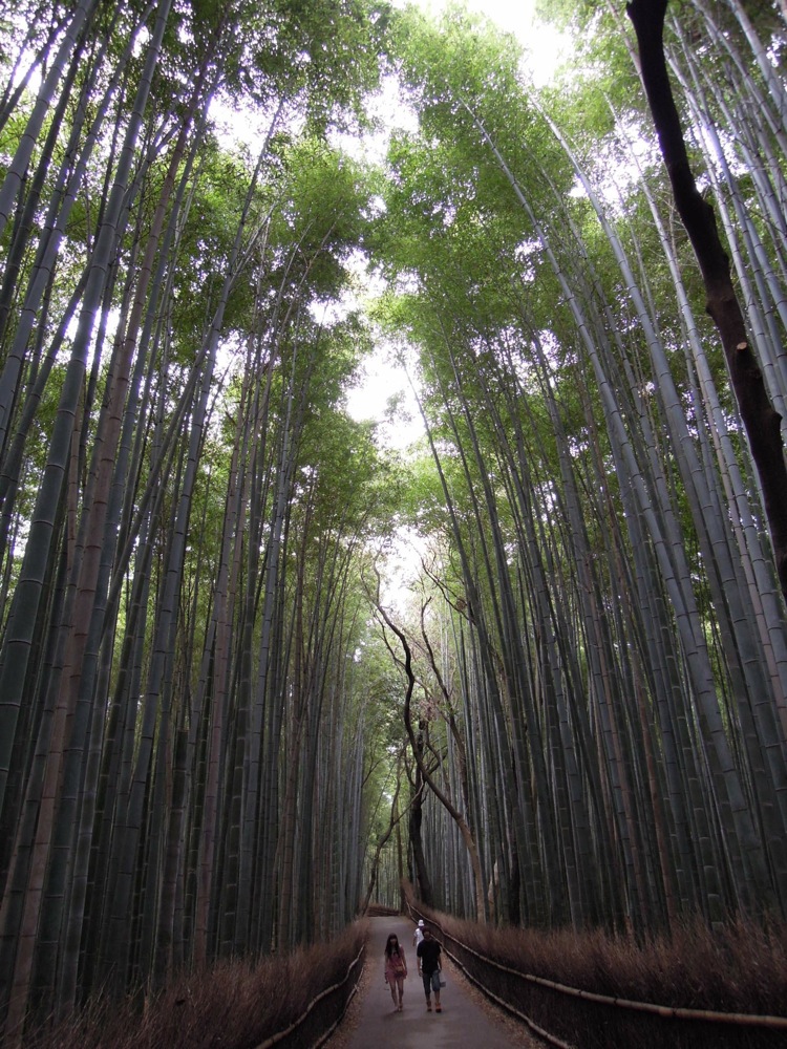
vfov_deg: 71.6
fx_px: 728
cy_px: 524
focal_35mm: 24
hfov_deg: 56.8
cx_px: 394
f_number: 2.8
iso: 250
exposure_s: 1/30
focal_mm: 4.3
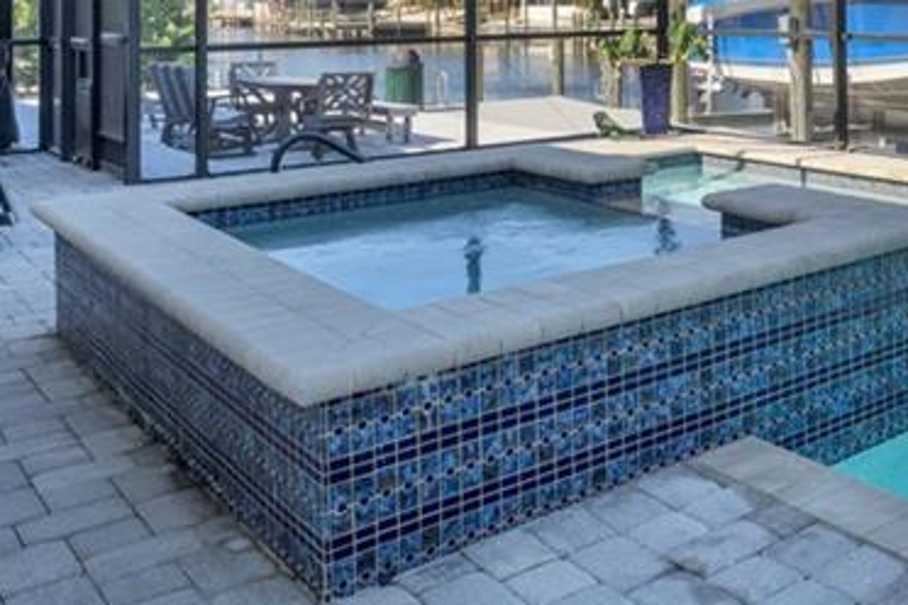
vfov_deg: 28.3
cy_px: -29
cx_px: 874
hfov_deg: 40.0
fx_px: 1110
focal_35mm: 44
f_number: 9
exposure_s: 1/200
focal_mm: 16
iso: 200
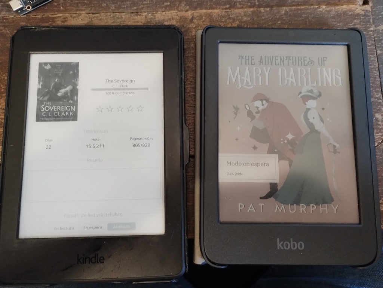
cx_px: 192
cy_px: 144
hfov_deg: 63.4
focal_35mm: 28
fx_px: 310
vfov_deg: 49.9
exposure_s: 1/25
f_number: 1.8
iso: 1744
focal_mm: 4.27
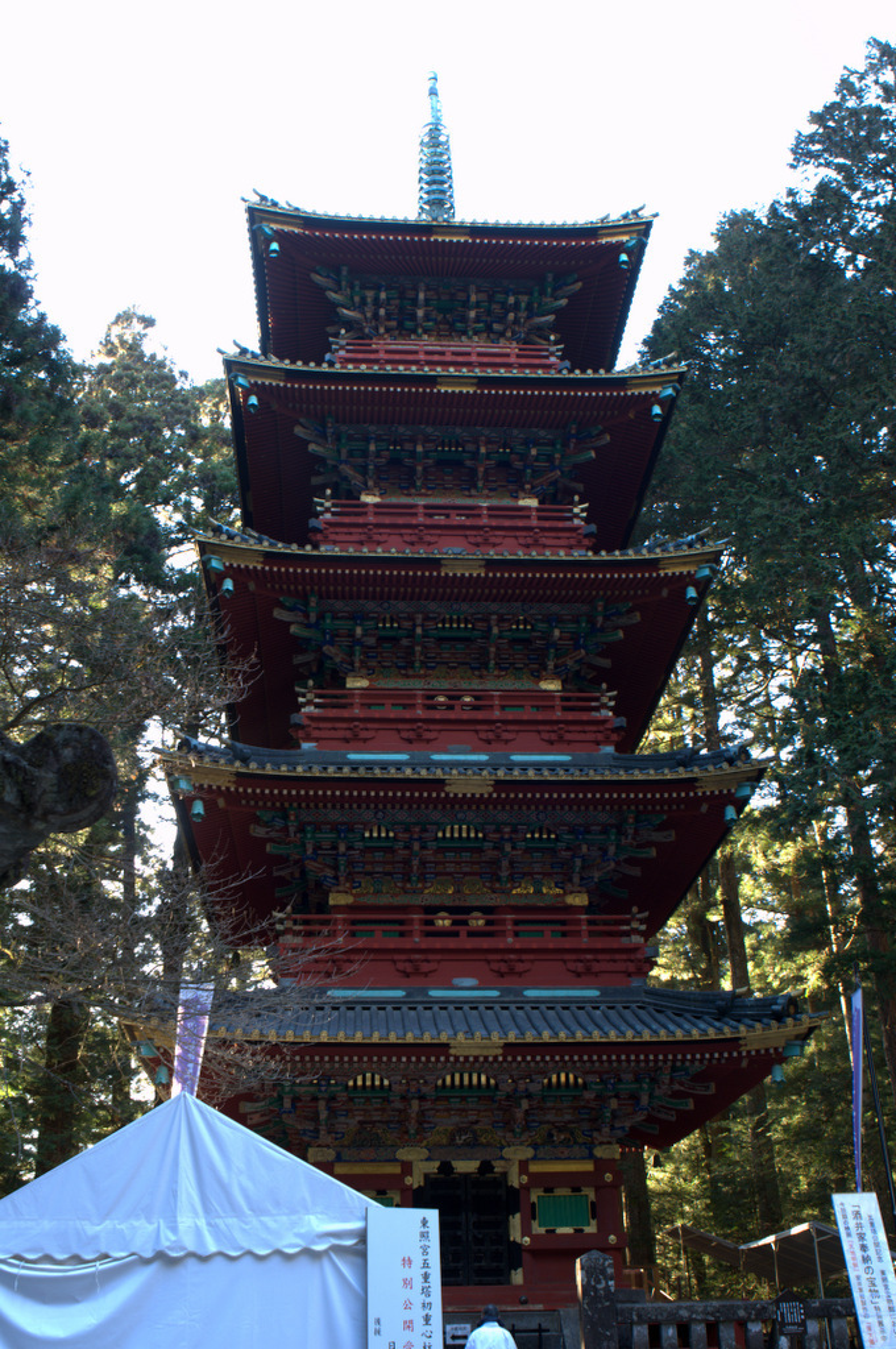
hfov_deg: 36.8
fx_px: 1348
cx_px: 448
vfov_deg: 53.2
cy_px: 674
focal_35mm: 36
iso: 200
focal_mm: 24
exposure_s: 1/8
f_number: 5.6
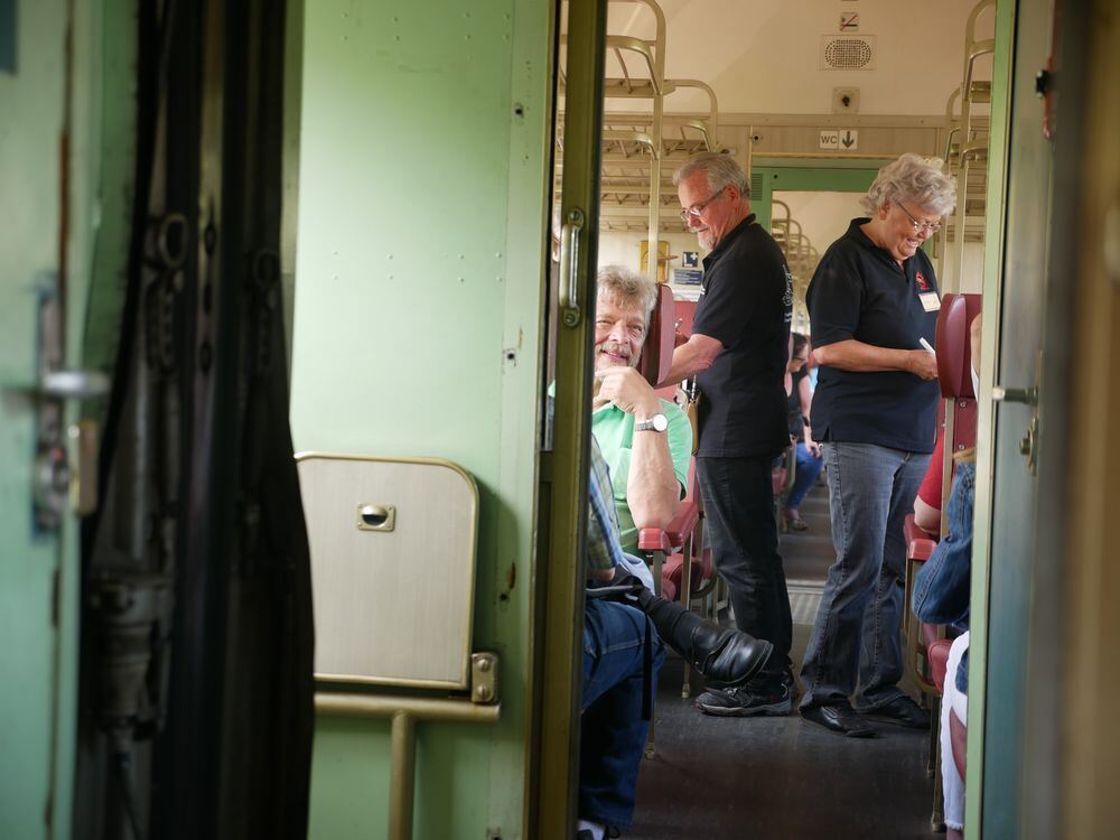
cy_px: 420
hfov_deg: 27.8
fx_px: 2265
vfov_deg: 21.0
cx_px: 560
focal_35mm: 70
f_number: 2.8
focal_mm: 35
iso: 200
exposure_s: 1/80
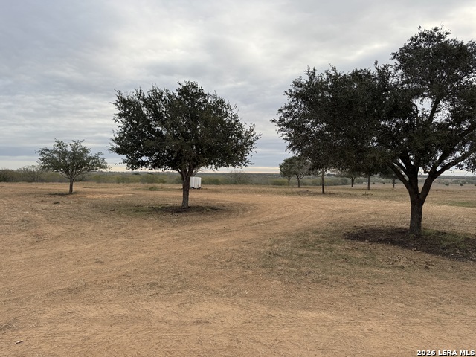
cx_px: 238
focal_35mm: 24
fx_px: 330
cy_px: 178
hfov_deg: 71.6
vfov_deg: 56.8
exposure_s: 1/1980
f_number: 1.78
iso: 80
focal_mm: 6.76
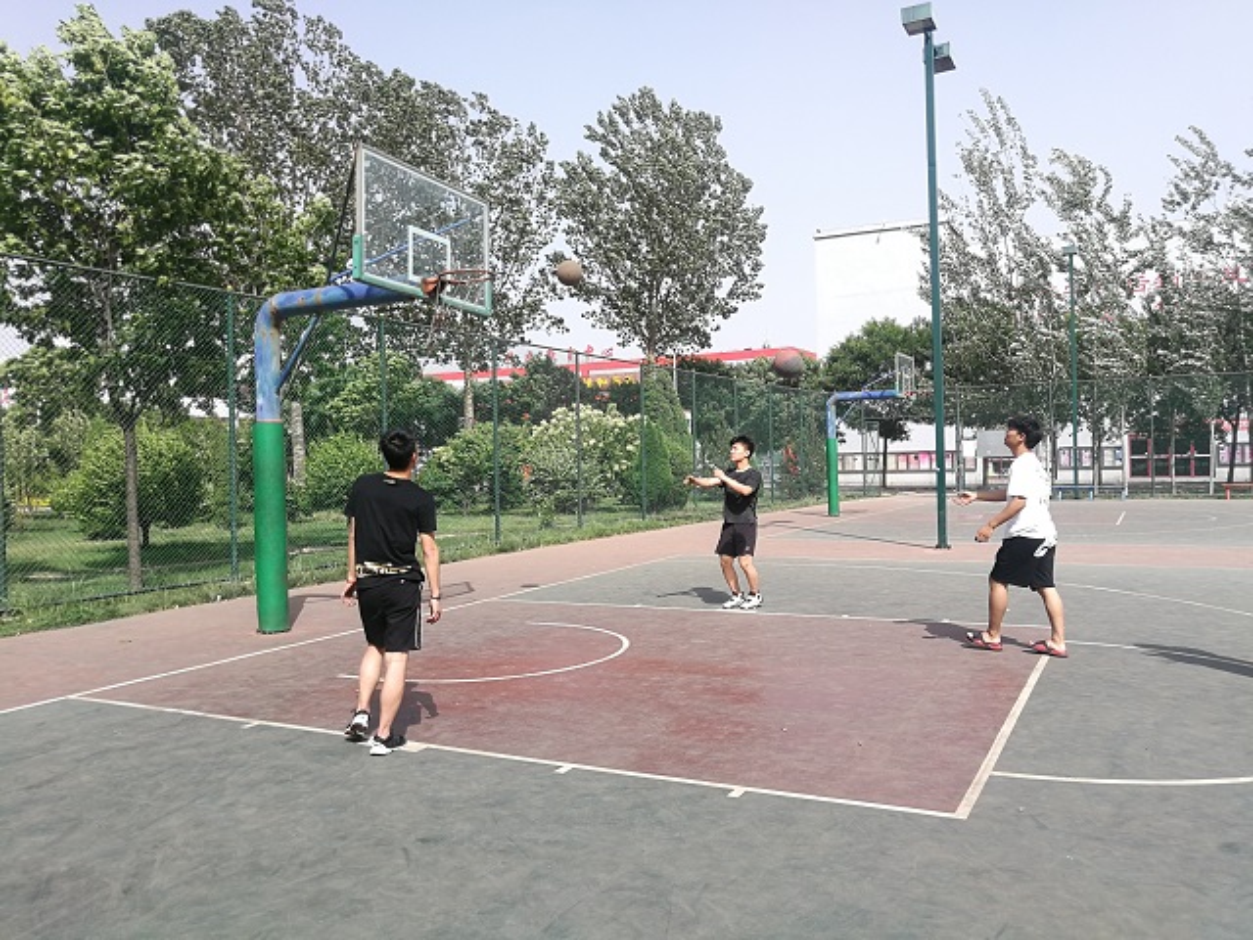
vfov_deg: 51.4
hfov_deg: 65.3
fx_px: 977
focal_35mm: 27
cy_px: 470
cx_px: 626
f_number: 1.8
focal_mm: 3.95
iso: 50
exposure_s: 1/898
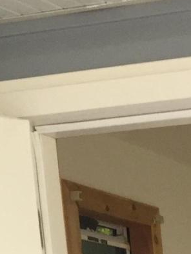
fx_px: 1082
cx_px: 449
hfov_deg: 9.1
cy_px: 571
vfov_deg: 11.5
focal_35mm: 147
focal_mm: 4.15
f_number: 2.2
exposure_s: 1/120
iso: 50
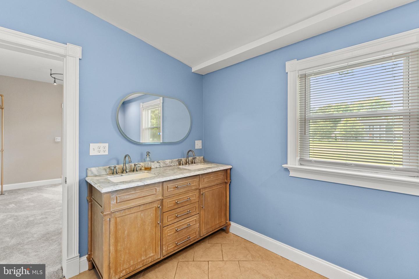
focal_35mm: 16
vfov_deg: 74.8
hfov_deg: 97.8
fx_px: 183
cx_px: 210
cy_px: 140
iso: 1000
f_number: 8
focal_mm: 15.7
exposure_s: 1/10
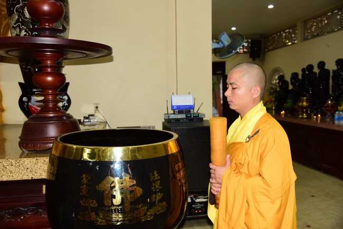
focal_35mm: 34
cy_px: 114
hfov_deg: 55.8
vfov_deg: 38.9
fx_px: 324
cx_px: 172
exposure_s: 1/50
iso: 800
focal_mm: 34
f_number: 4
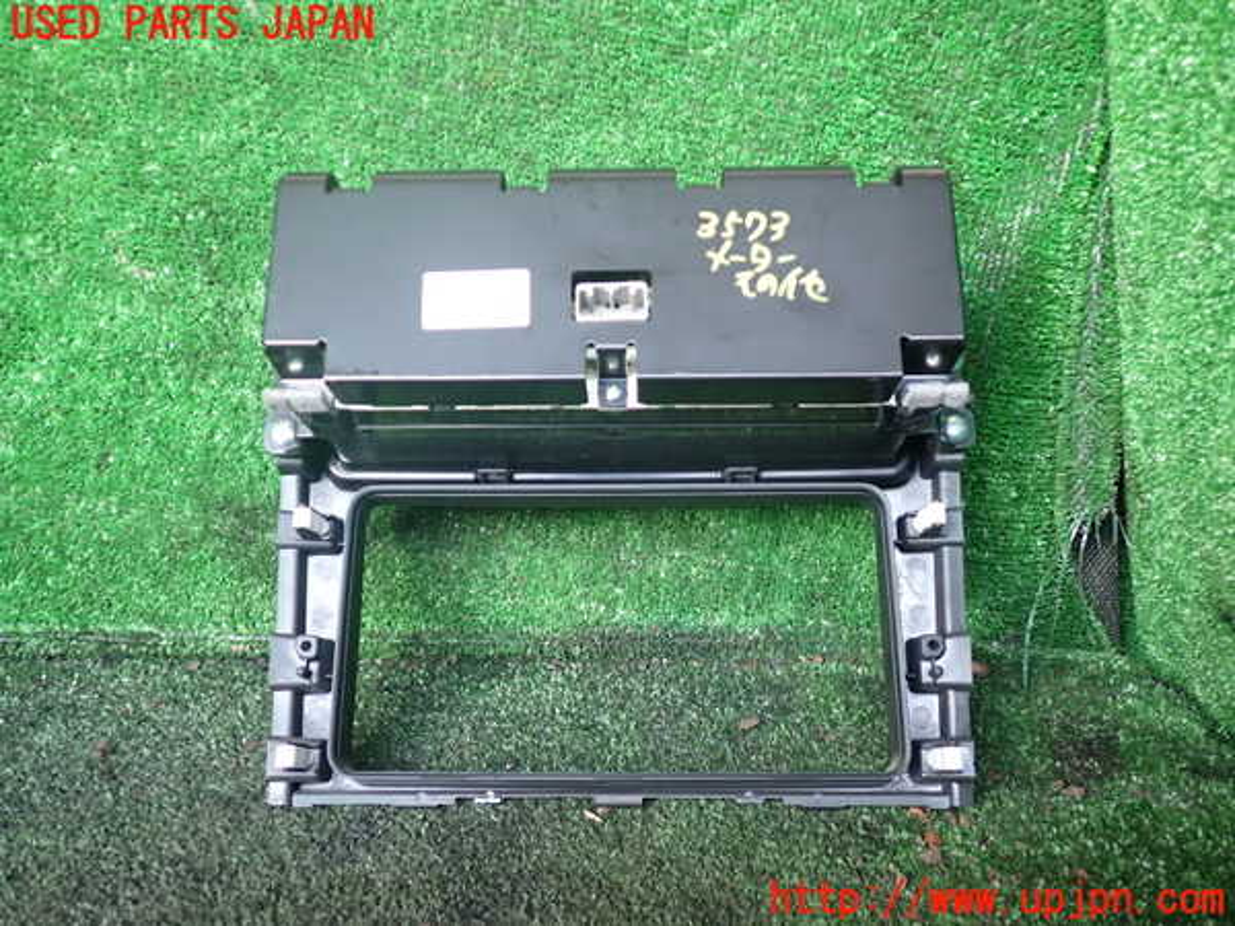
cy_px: 463
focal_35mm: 30
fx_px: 1070
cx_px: 618
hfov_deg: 60.0
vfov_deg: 46.8
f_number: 2.3
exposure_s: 1/30
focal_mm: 5.4
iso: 320
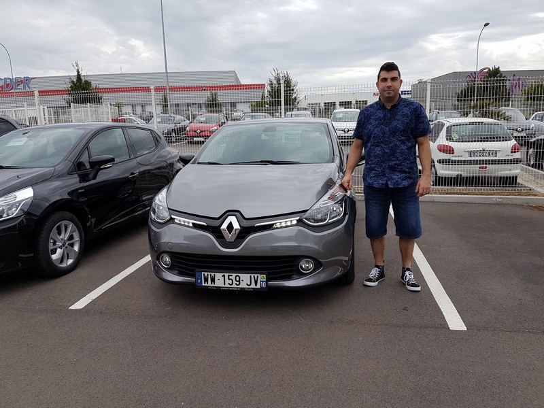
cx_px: 272
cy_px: 204
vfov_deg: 53.1
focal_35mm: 26
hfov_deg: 67.3
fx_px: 409
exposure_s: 1/1232
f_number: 1.7
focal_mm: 4.2
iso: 40
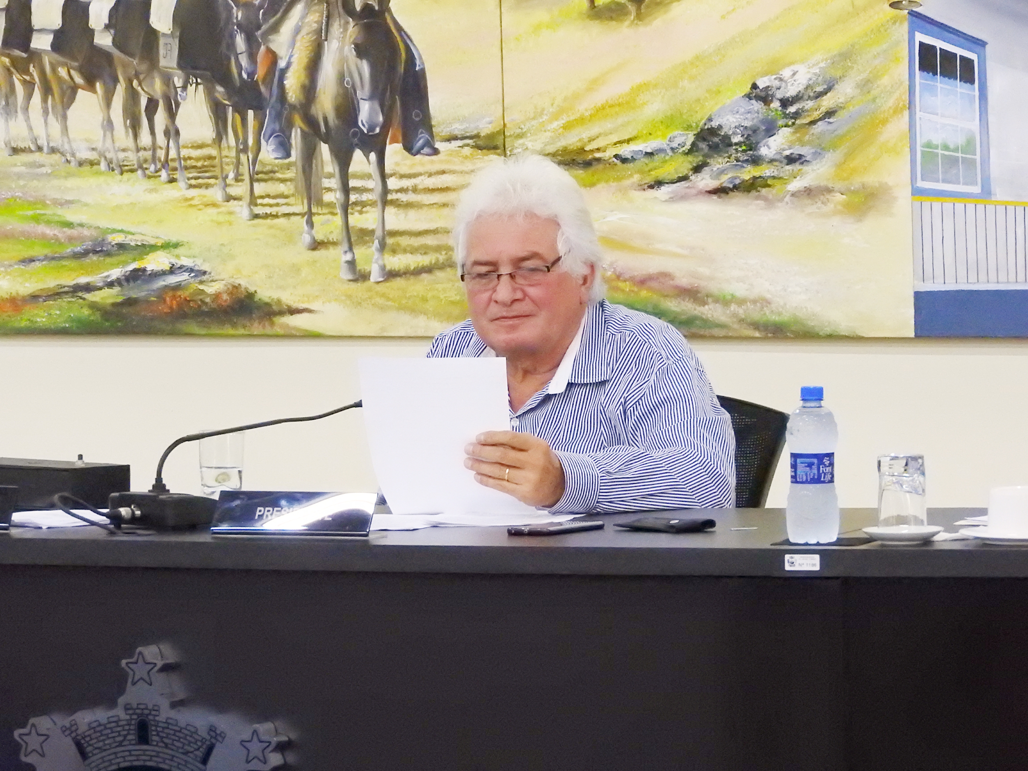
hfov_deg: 6.0
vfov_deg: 4.5
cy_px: 386
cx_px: 514
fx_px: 9801
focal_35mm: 330
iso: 1600
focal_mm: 59.1
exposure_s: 1/30
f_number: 5.5
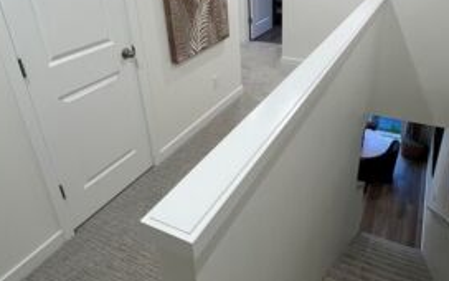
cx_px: 256
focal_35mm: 27
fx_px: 330
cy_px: 98
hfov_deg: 68.1
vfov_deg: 45.5
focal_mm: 1.57
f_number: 1.8
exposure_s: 1/120
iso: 200
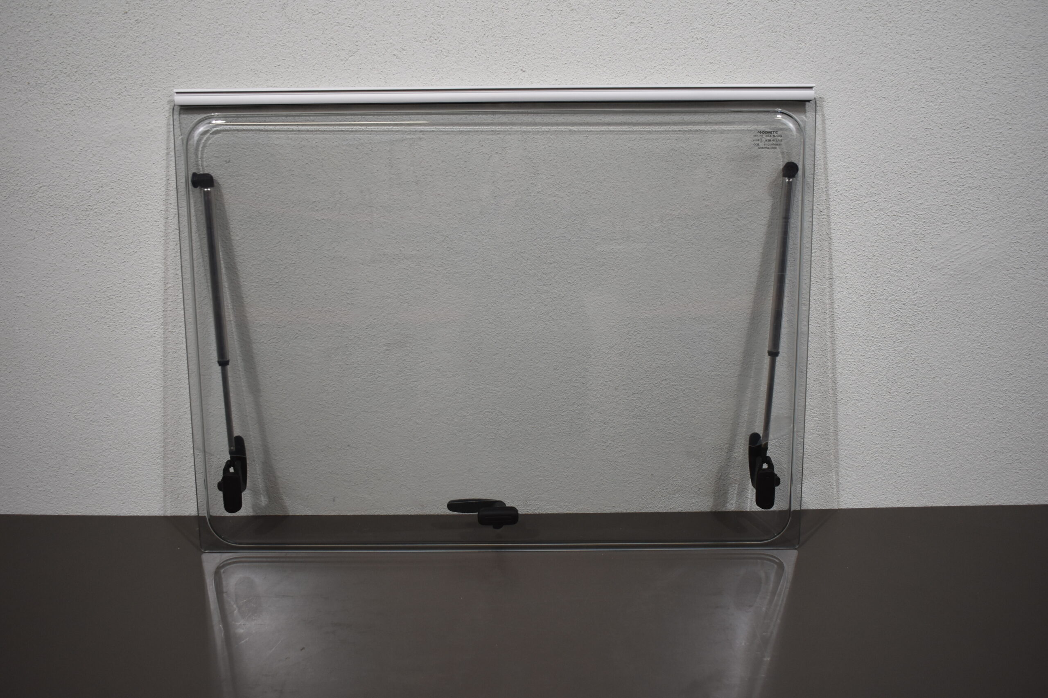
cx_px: 524
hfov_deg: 53.1
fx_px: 1048
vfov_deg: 36.9
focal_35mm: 36
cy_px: 349
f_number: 3.8
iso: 560
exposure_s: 1/250
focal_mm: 24
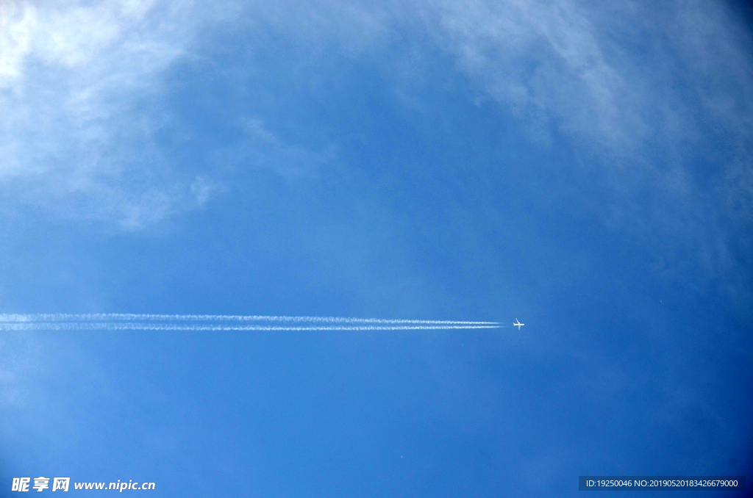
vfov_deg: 8.7
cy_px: 249
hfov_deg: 13.1
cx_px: 376
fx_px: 3287
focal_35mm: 158
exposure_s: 1/250
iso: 100
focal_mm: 105
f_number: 8
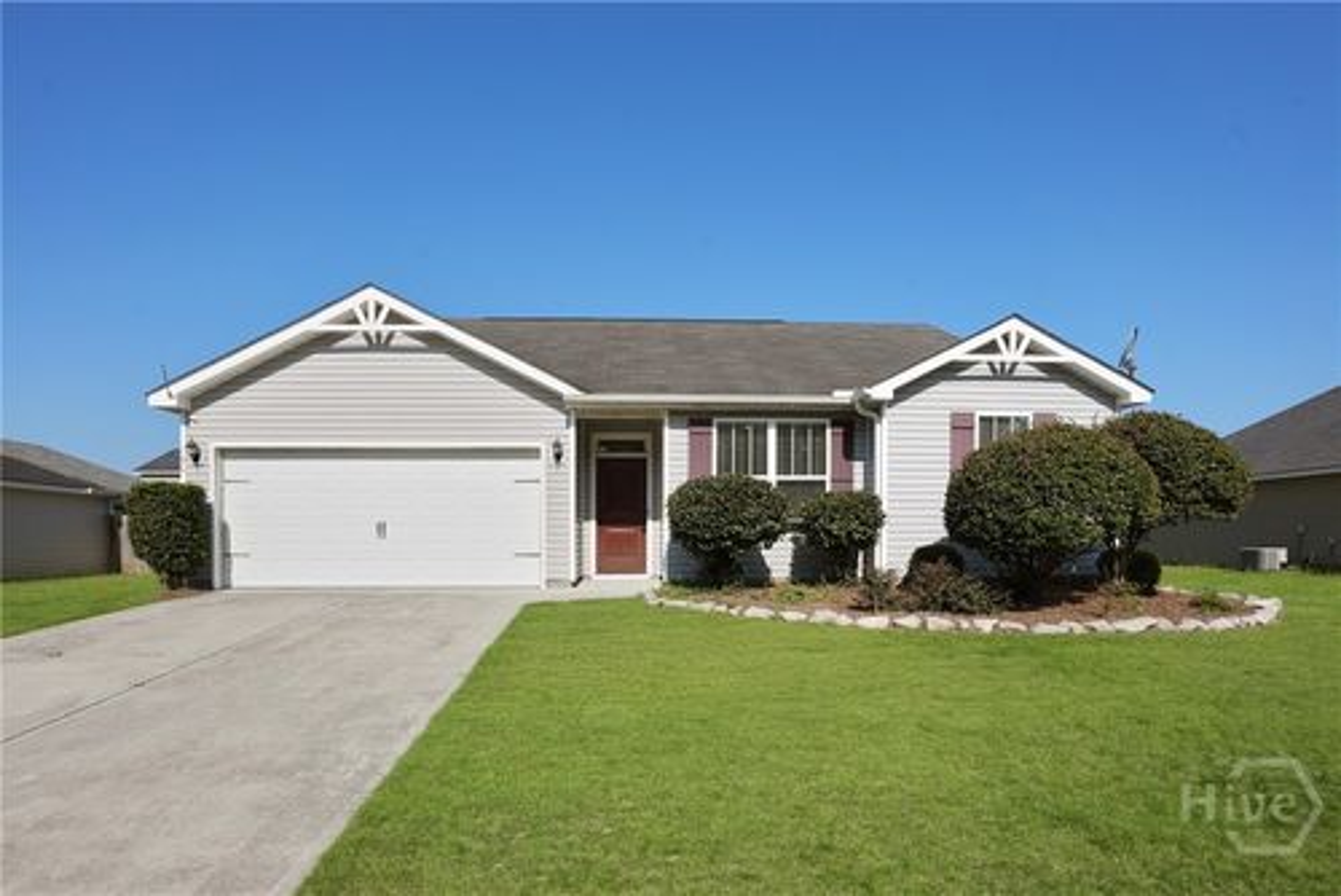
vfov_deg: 73.8
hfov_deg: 96.7
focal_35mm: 16
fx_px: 596
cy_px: 448
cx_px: 670
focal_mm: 16
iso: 320
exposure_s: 1/500
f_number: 10
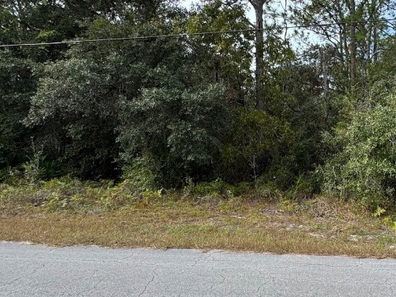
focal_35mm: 28
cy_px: 132
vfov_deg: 49.7
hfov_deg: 57.9
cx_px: 326
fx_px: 320
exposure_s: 1/383
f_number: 2.2
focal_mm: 2.22
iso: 40
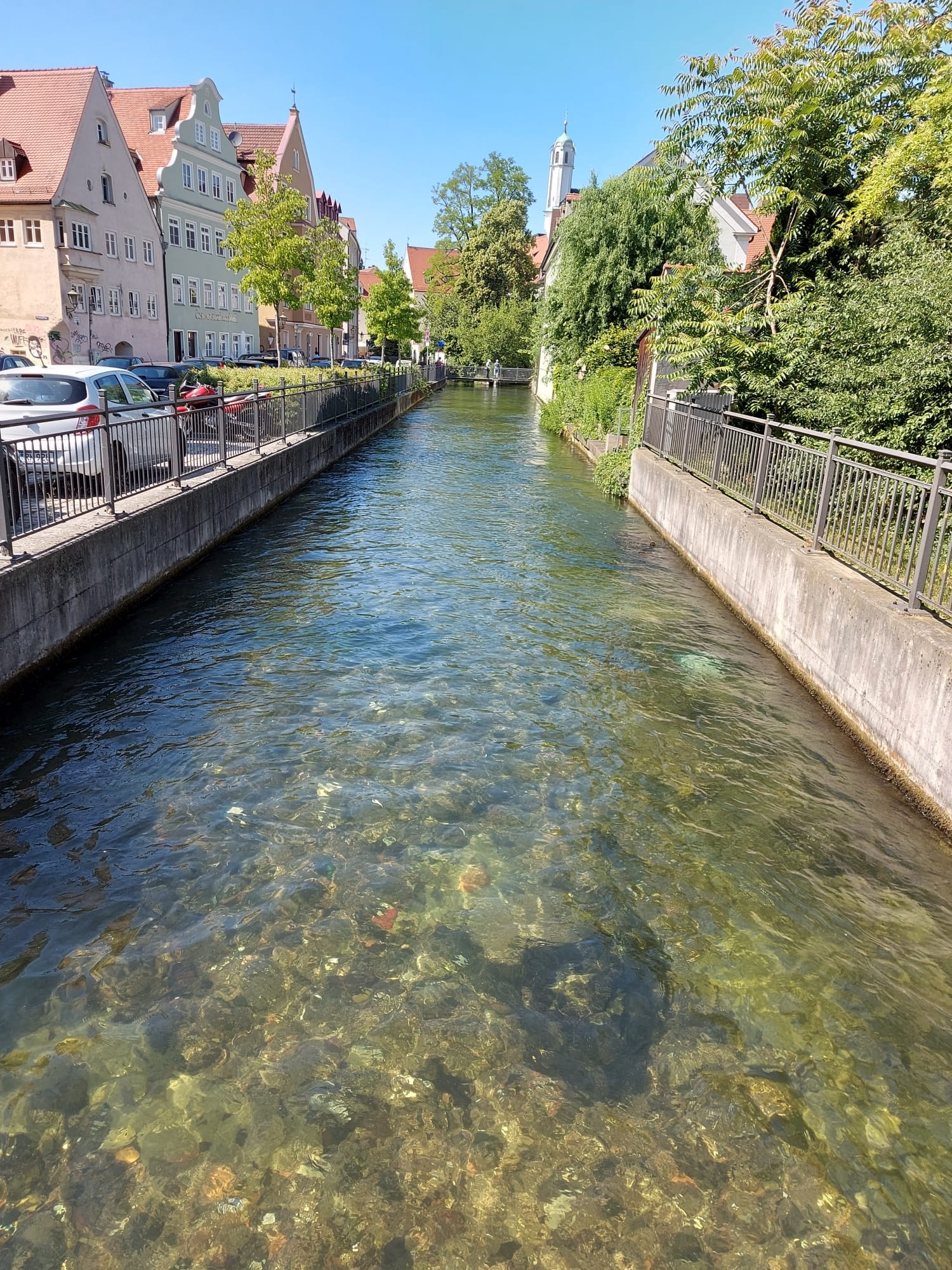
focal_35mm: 24
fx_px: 880
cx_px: 476
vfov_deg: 71.6
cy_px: 635
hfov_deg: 56.8
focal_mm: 5.23
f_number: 1.8
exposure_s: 1/411
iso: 32
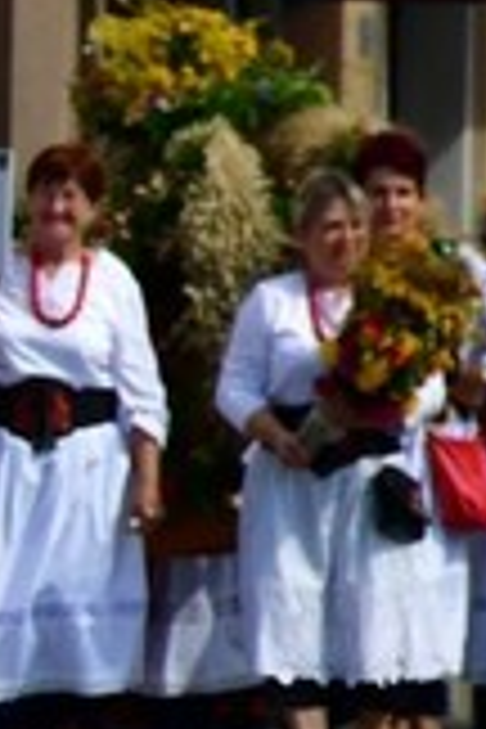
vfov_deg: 2.3
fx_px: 18446
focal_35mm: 911
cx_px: -1341
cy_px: 592
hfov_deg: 1.5
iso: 400
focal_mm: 116
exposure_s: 1/1600
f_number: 10
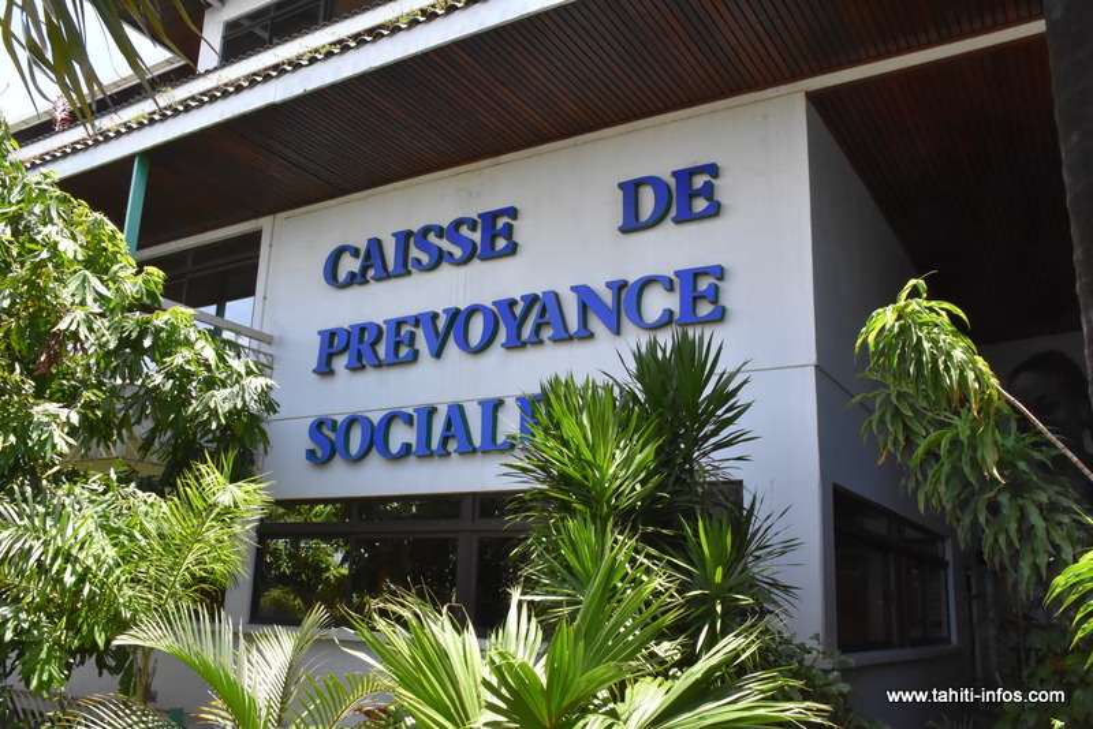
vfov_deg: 43.6
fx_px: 911
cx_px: 546
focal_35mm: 30
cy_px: 364
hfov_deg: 61.9
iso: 4000
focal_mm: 20
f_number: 14
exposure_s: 1/800
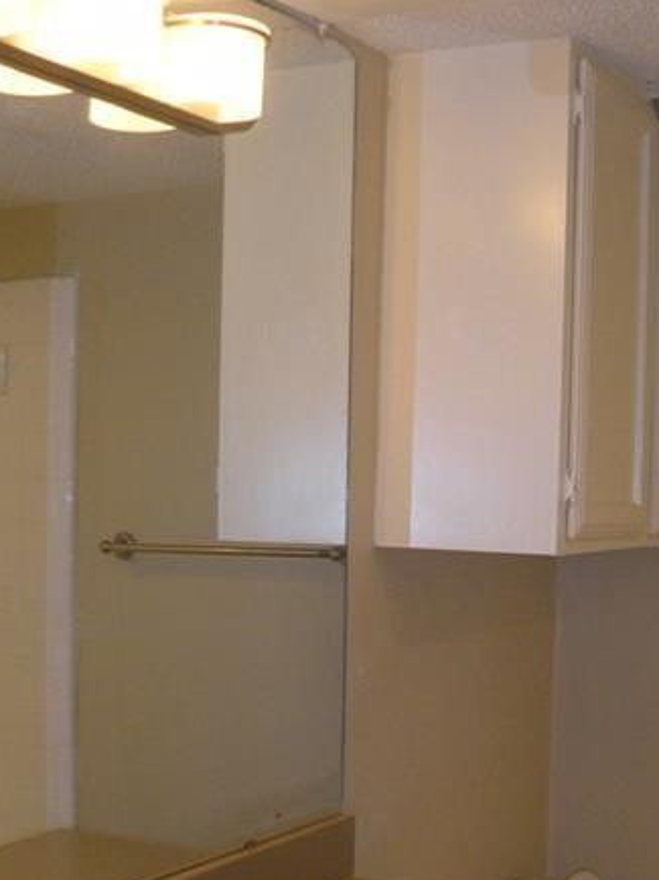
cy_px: 582
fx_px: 1575
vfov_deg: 31.0
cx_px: 436
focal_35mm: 62
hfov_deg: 23.5
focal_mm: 5.9
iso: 200
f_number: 3.8
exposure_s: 1/57.5
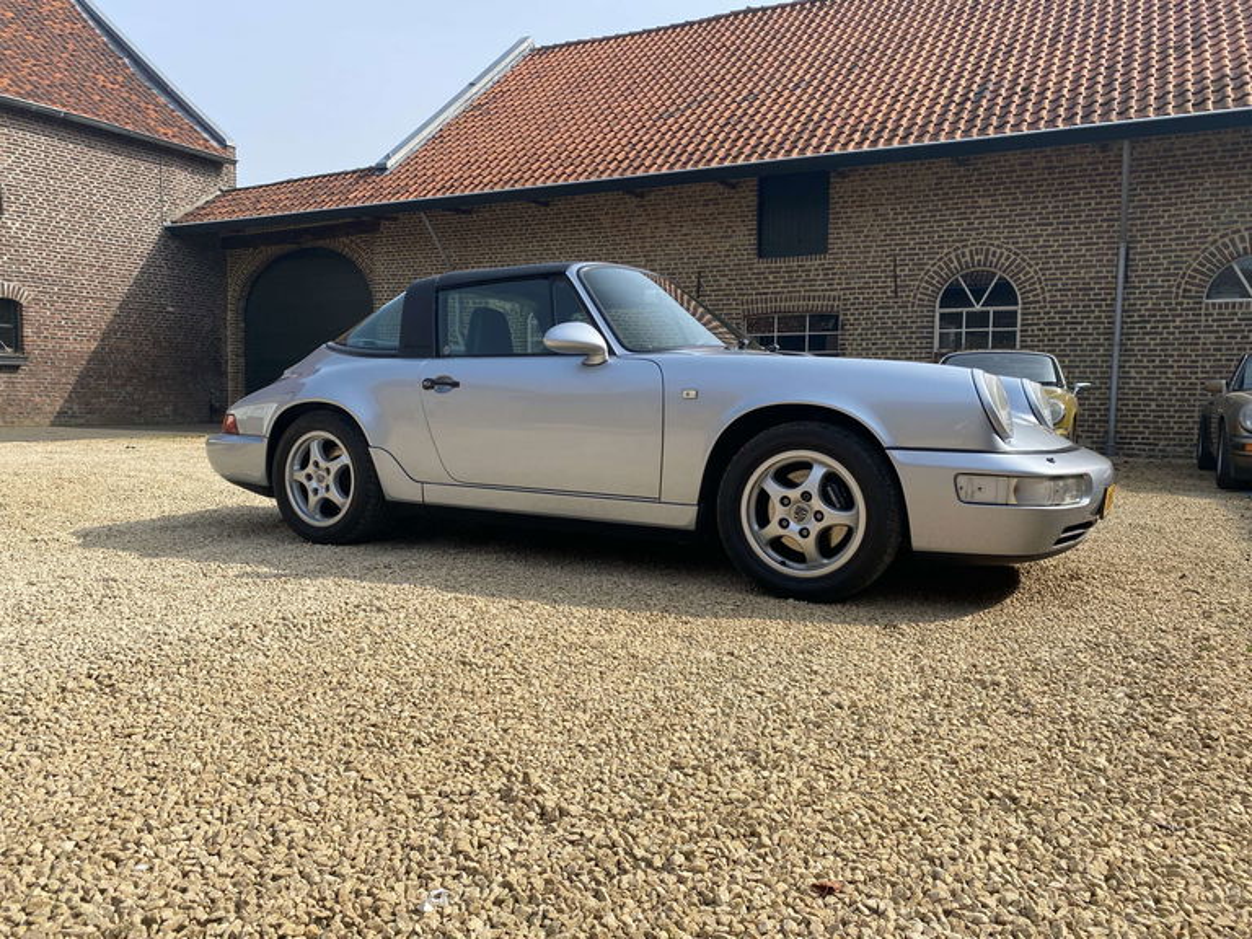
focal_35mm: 26
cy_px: 470
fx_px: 940
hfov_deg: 67.3
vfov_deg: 53.1
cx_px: 626
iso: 32
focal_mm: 4.25
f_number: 1.8
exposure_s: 1/1961
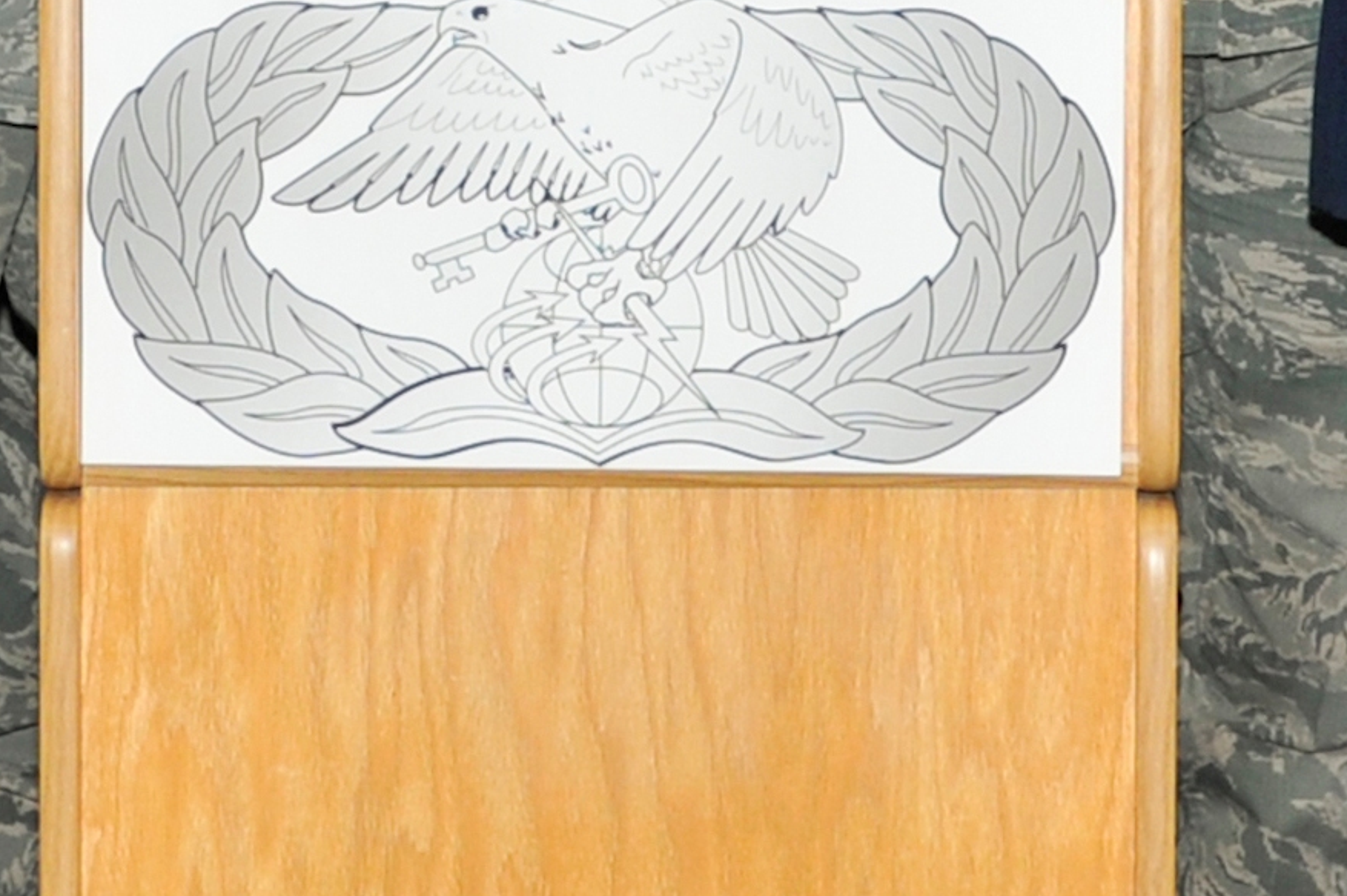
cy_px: 49
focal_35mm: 161
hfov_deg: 12.7
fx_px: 6018
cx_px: 997
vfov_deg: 8.5
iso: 200
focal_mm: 24
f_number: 3.5
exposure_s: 1/125
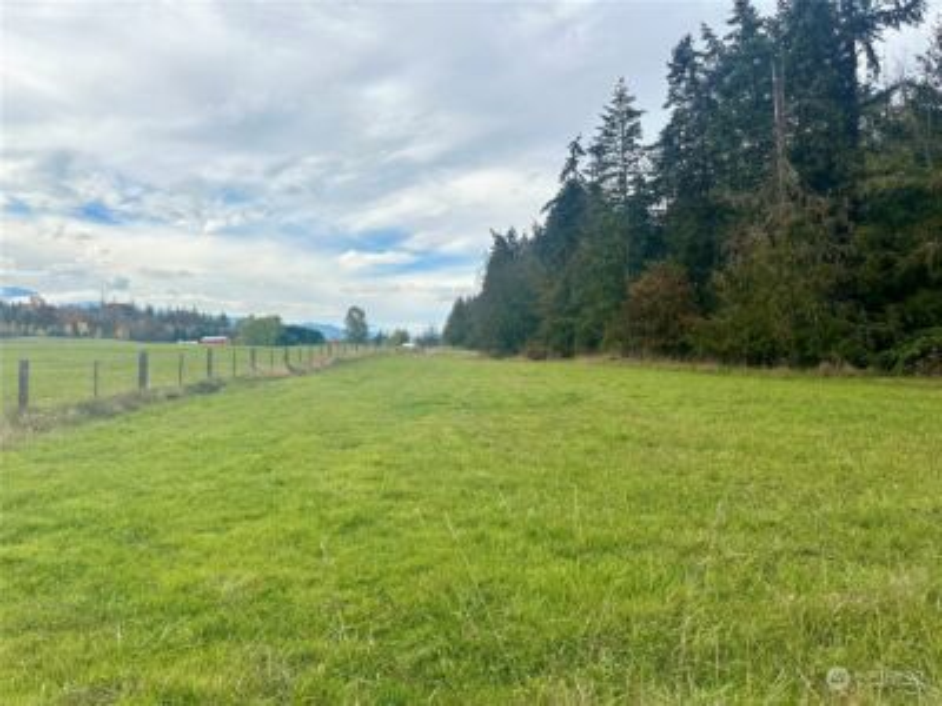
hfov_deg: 71.6
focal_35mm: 24
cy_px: 353
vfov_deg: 56.8
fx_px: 653
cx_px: 471
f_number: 1.78
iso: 80
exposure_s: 1/4016
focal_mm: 6.86
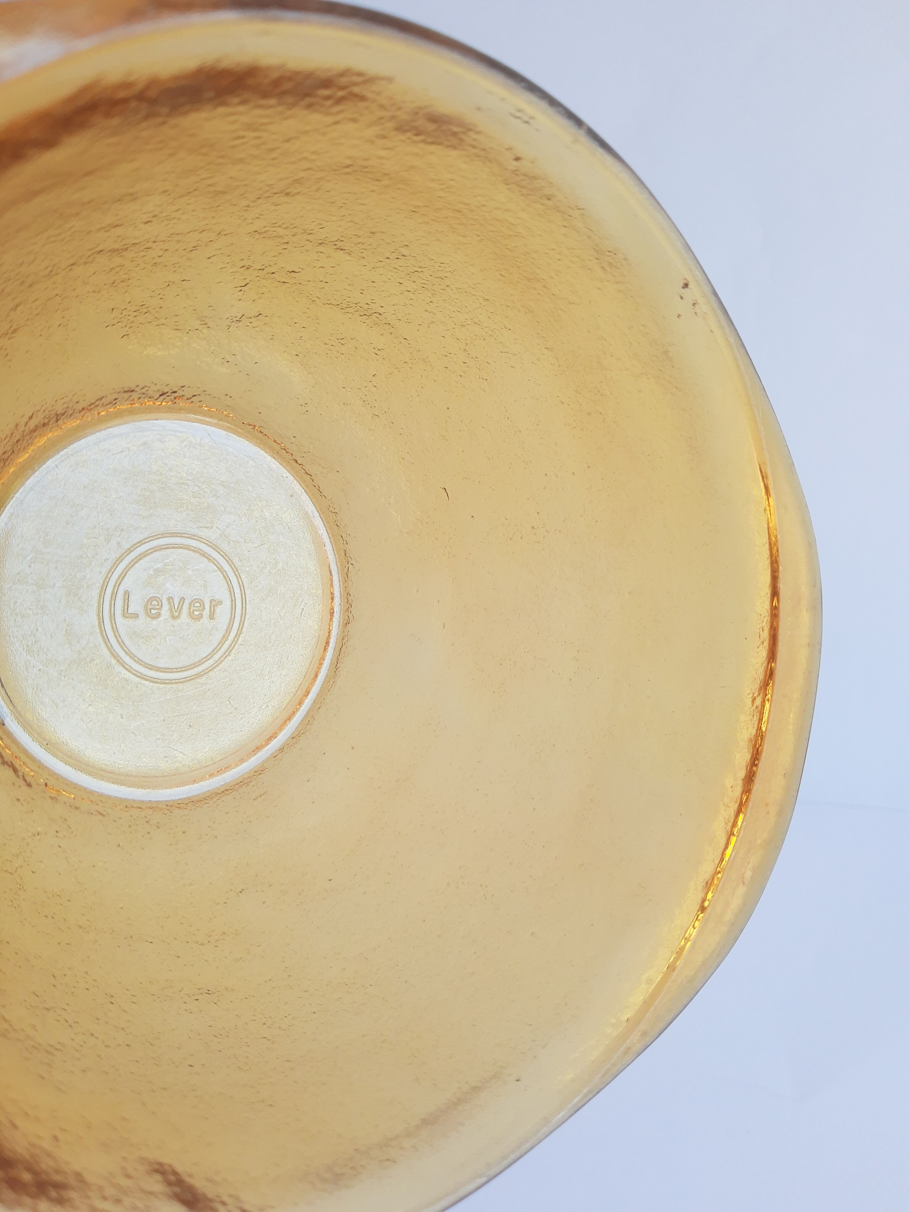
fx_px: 910
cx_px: 454
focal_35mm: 26
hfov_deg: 53.1
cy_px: 606
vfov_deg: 67.3
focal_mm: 3.95
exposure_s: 1/100
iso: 48
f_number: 1.8
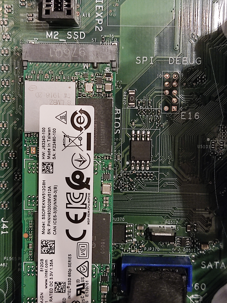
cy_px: 152
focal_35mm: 58
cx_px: 114
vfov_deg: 33.2
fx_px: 507
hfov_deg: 25.2
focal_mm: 4.71
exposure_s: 1/33
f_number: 1.79
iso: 876
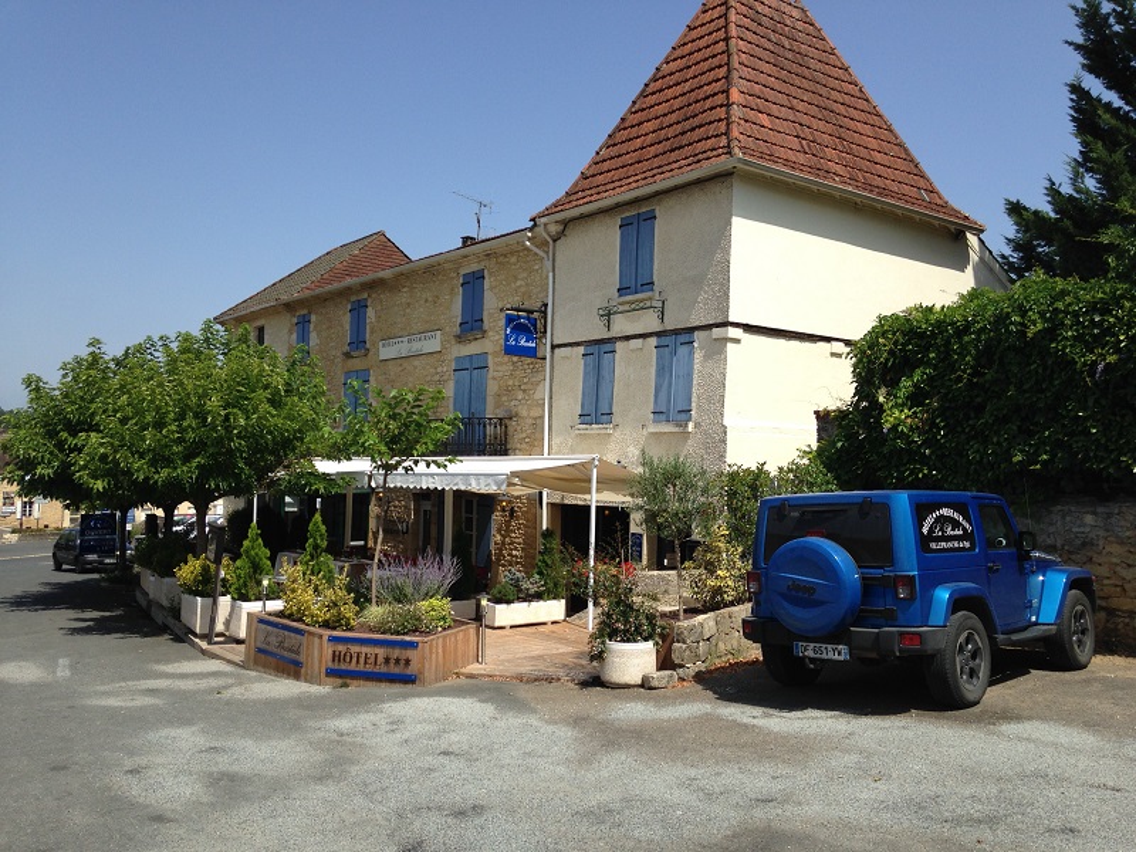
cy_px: 426
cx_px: 568
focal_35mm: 33
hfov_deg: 55.4
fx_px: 1083
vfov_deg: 42.9
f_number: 2.4
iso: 50
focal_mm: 4.12
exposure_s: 1/1695
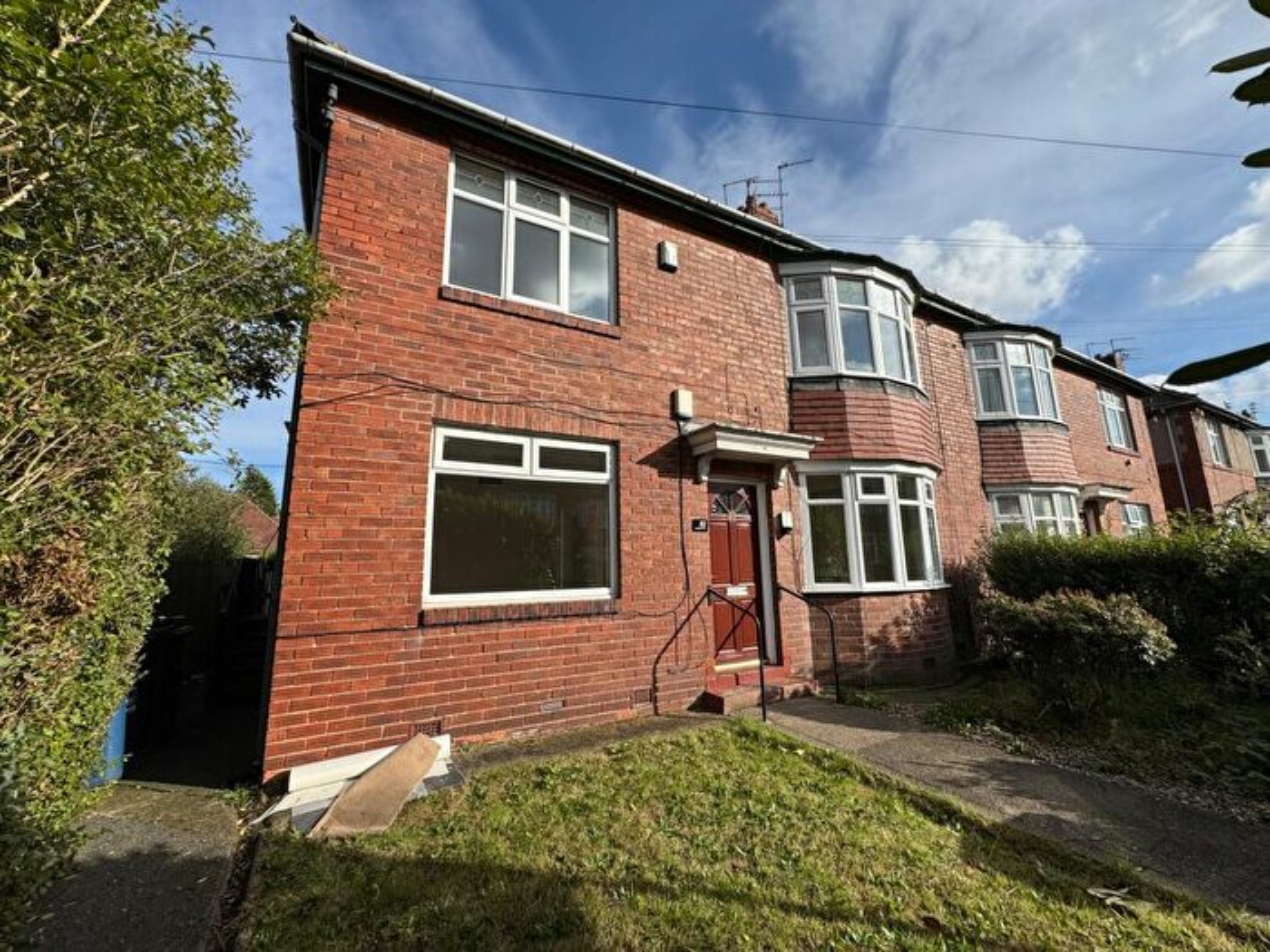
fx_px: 514
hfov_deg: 102.1
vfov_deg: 85.7
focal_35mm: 14
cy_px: 476
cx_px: 635
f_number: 2.2
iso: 50
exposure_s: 1/2083
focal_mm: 2.22
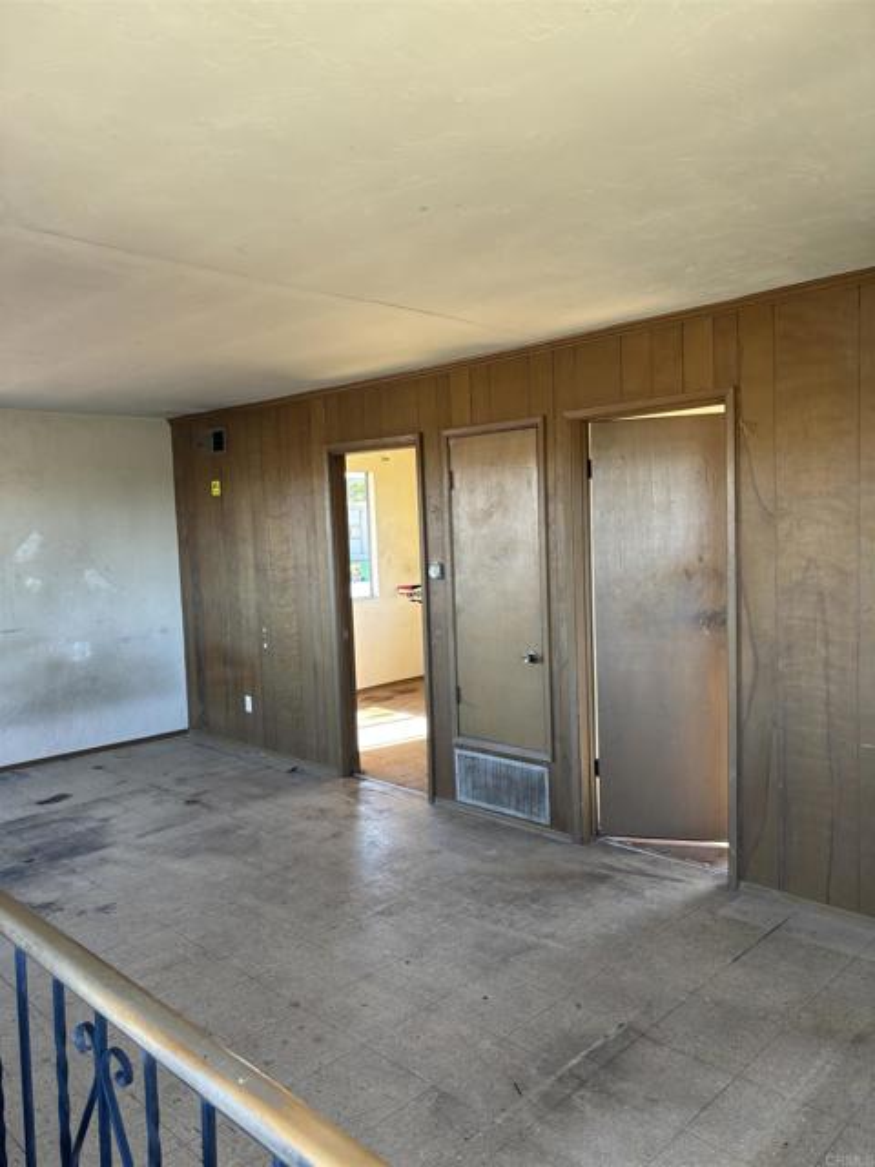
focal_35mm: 26
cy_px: 584
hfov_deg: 53.1
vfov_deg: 67.3
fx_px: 876
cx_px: 438
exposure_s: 1/121
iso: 80
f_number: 1.6
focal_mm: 5.96
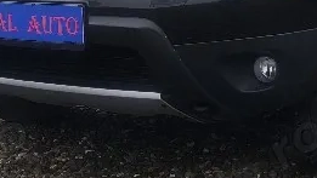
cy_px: -86
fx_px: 807
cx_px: 289
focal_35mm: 96
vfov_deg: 12.1
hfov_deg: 21.7
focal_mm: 6.14
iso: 250
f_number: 1.65
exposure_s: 1/101
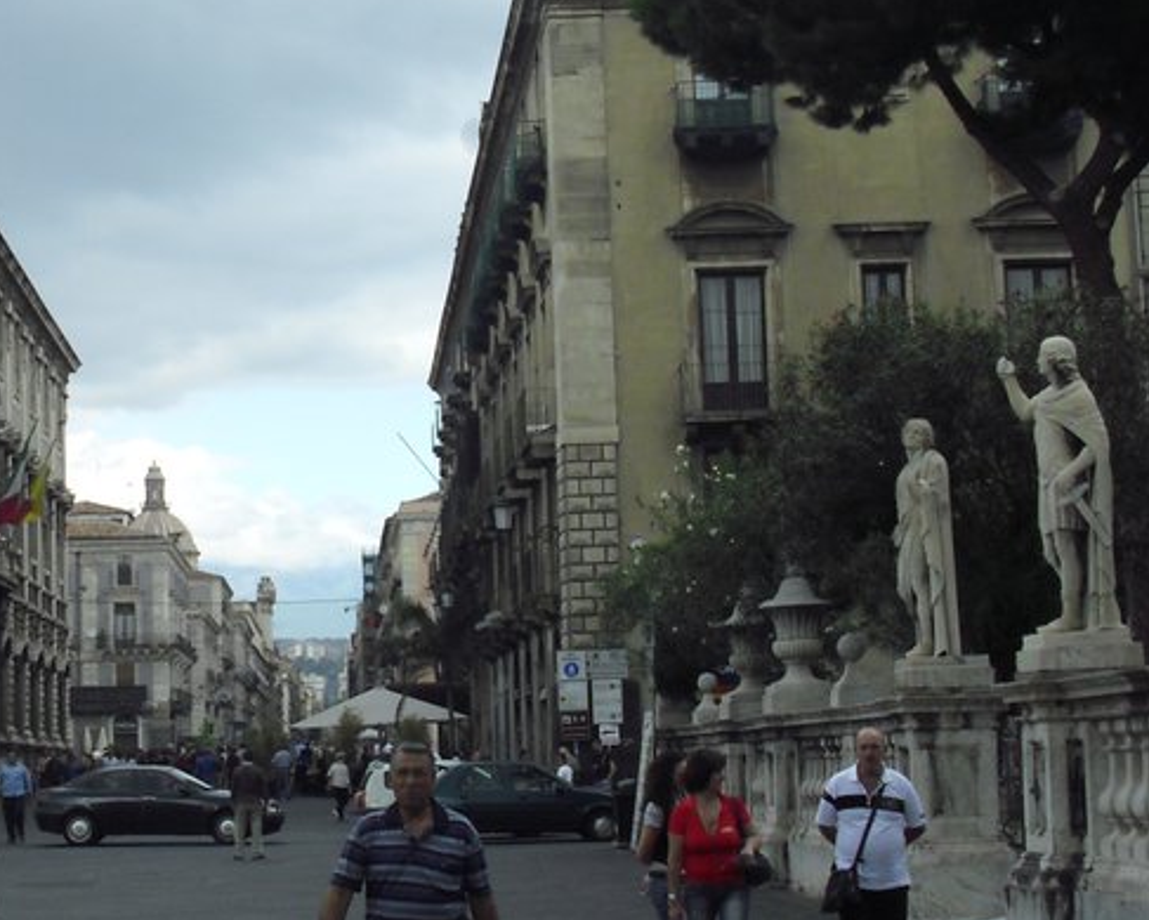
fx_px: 2654
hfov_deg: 24.1
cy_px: 439
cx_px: 252
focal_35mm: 78
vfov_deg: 19.7
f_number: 8
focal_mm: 6.2
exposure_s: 1/100
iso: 100
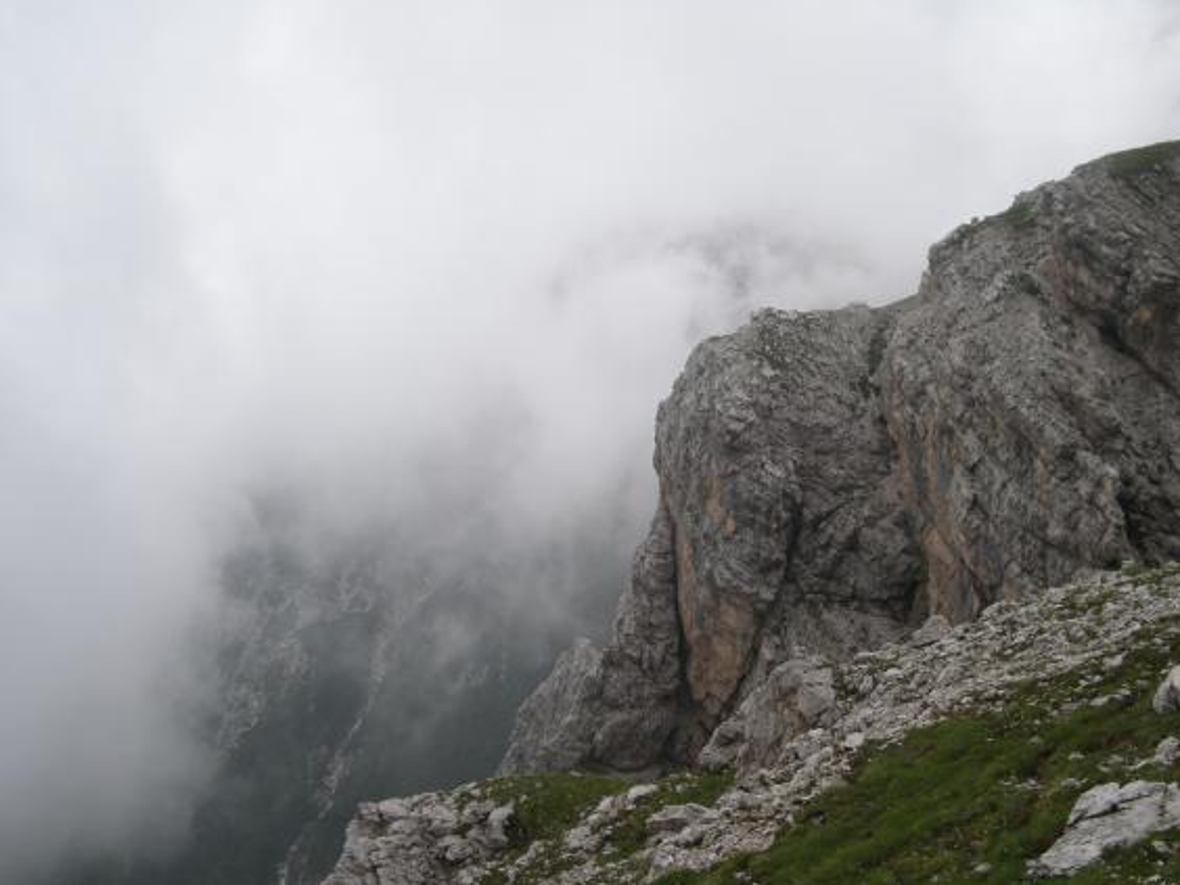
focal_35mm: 42
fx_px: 1432
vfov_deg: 34.3
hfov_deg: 44.8
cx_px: 636
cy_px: 444
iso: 64
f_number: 2.8
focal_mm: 7.9
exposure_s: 1/651
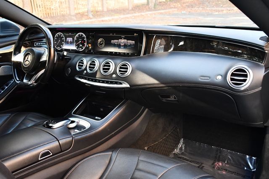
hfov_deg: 53.2
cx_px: 134
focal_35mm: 36
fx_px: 269
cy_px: 90
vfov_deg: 36.8
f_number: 3.8
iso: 1800
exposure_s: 1/125
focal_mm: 24
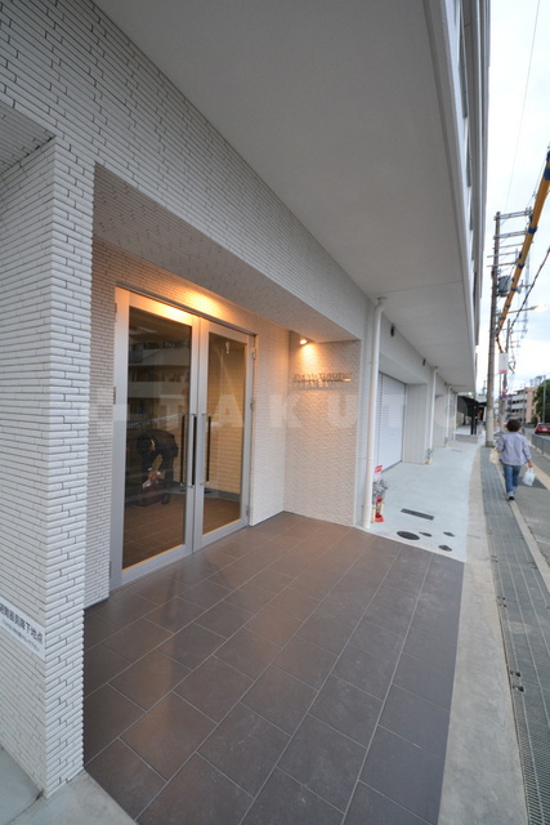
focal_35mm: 14
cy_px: 412
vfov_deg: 103.3
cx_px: 275
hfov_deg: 80.2
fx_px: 326
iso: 1600
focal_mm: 9.5
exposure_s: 1/100
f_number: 4.8
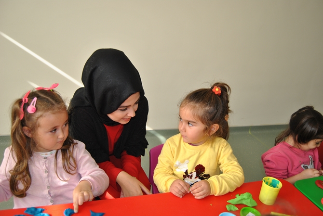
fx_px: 256
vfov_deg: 45.8
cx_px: 162
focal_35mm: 28
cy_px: 108
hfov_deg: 64.5
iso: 200
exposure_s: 1/60
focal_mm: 19
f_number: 3.5
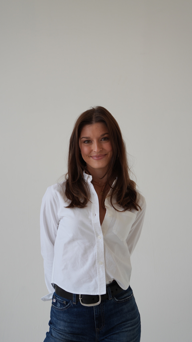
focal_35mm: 53
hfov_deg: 22.6
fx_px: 480
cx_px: 88
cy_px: 173
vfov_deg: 39.2
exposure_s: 1/100
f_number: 5
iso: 100
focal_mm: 45
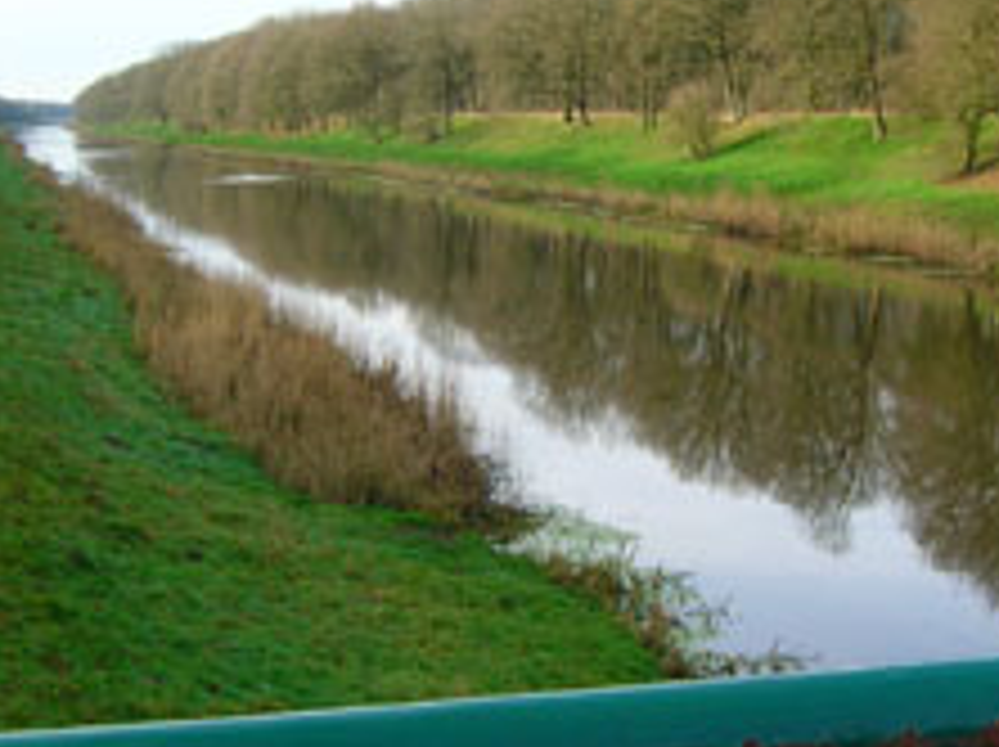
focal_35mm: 69
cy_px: 326
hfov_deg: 28.2
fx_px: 1989
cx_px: 531
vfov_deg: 21.3
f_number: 4.9
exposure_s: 1/79.4
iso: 50
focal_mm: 5.7
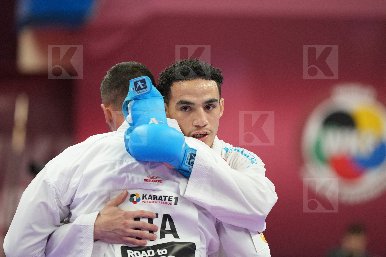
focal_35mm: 300
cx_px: 193
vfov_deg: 4.6
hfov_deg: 6.9
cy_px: 128
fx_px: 3216
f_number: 2.8
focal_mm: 200
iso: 3200
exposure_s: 1/1000
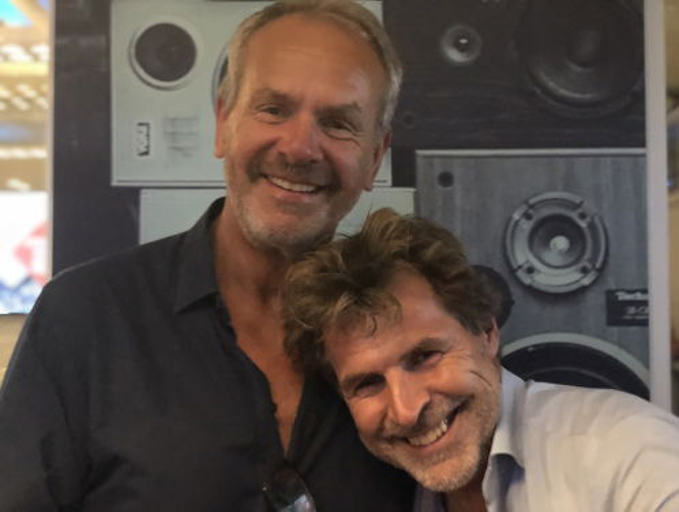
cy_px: 256
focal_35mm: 52
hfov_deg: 36.8
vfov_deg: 28.1
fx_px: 1021
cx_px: 340
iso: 200
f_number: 2.4
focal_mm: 6
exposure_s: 1/8
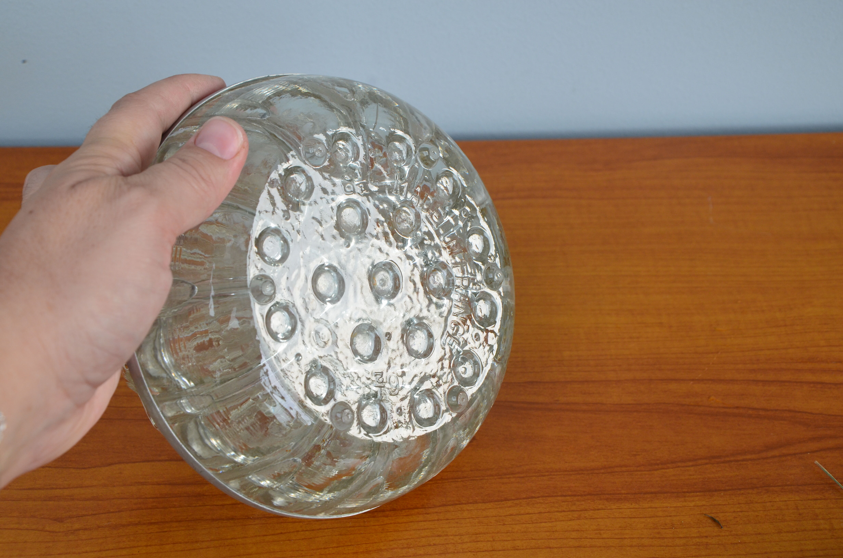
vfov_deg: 23.7
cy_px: 279
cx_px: 422
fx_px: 1332
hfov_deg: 35.1
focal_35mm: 57
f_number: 9
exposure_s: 1/40
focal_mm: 38
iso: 400
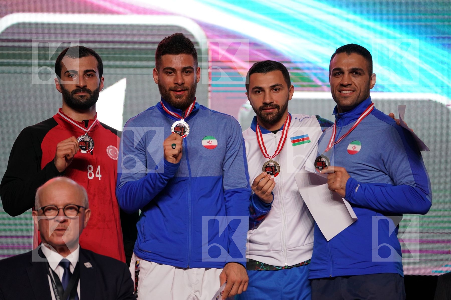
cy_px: 150
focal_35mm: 140
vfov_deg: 9.8
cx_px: 226
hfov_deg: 14.7
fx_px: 1754
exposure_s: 1/250
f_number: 2.8
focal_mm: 140
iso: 1250
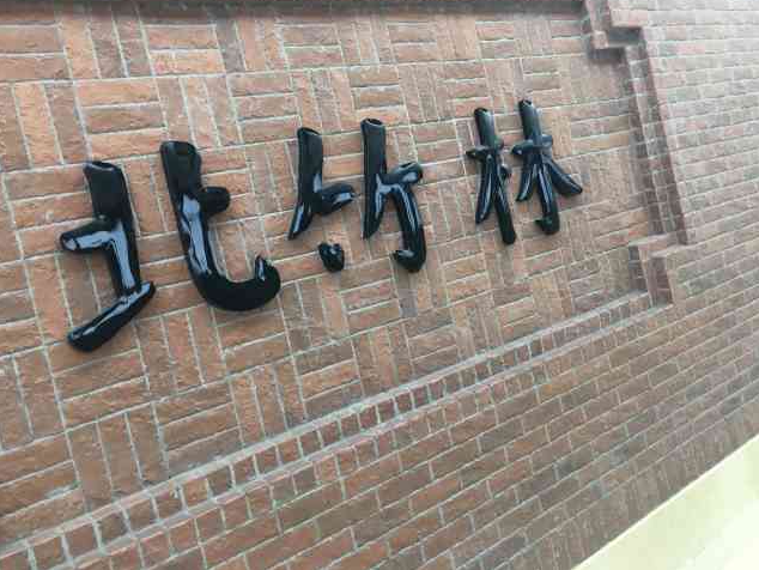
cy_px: 258
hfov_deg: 56.8
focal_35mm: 32
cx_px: 396
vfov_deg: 44.1
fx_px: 702
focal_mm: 4.15
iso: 100
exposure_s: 1/33
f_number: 2.2
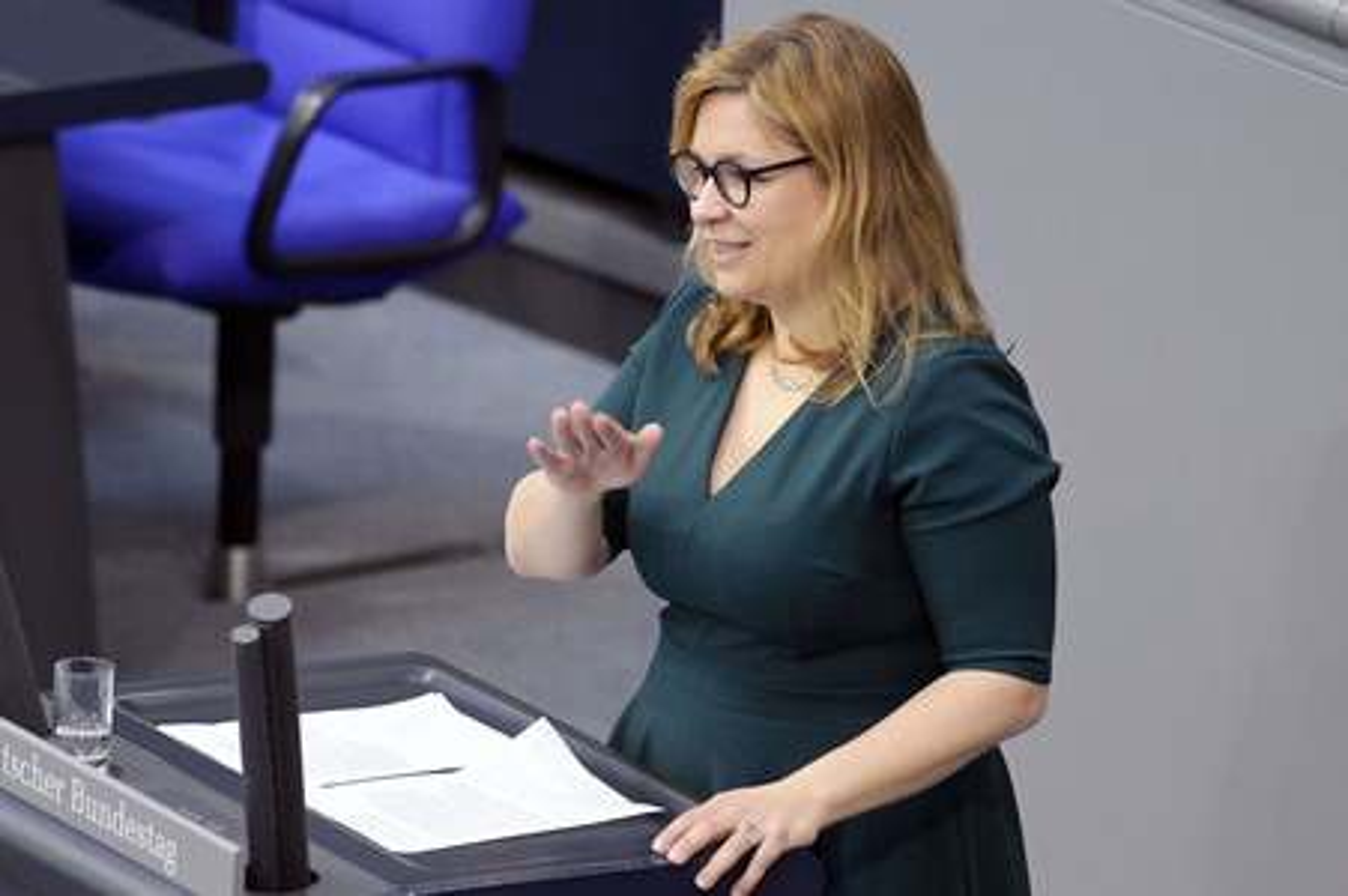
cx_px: 674
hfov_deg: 5.3
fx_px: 14592
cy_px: 448
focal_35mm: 390
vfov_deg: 3.5
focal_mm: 390
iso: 8000
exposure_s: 1/400
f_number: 5.6
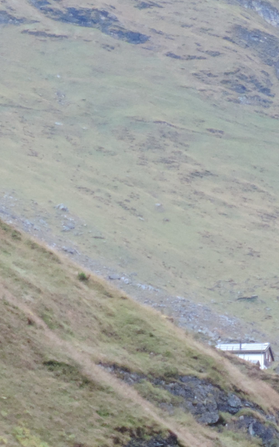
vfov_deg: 6.4
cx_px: -117
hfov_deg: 4.0
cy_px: 498
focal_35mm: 326
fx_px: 3966
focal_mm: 17.8
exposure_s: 1/80
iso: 400
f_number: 4.1
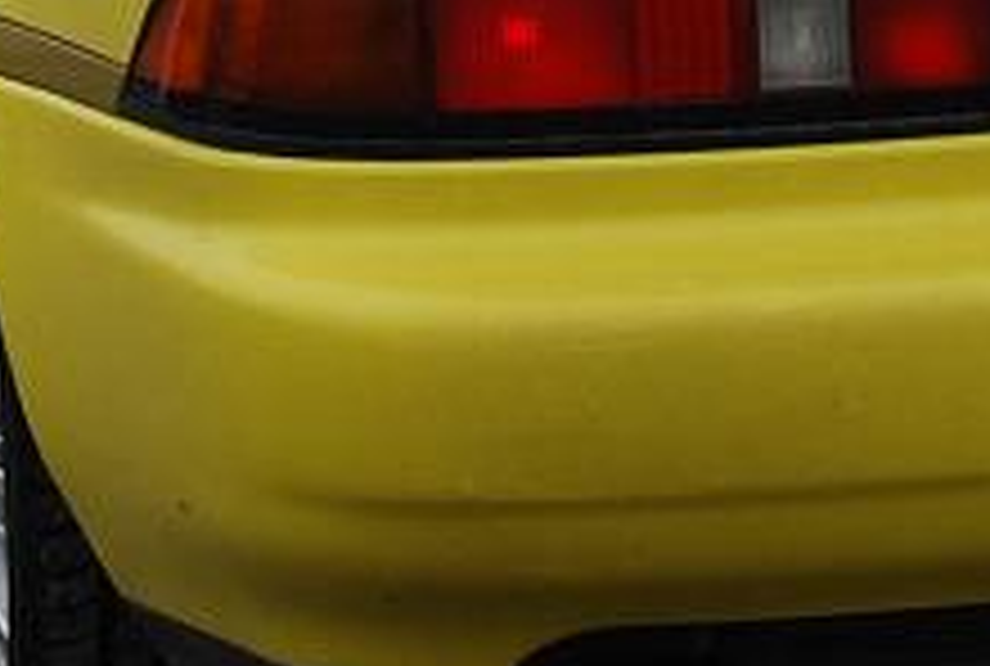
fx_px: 6976
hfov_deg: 8.1
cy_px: -844
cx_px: 610
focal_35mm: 253
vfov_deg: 5.3
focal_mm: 24
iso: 100
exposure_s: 1/250
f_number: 8
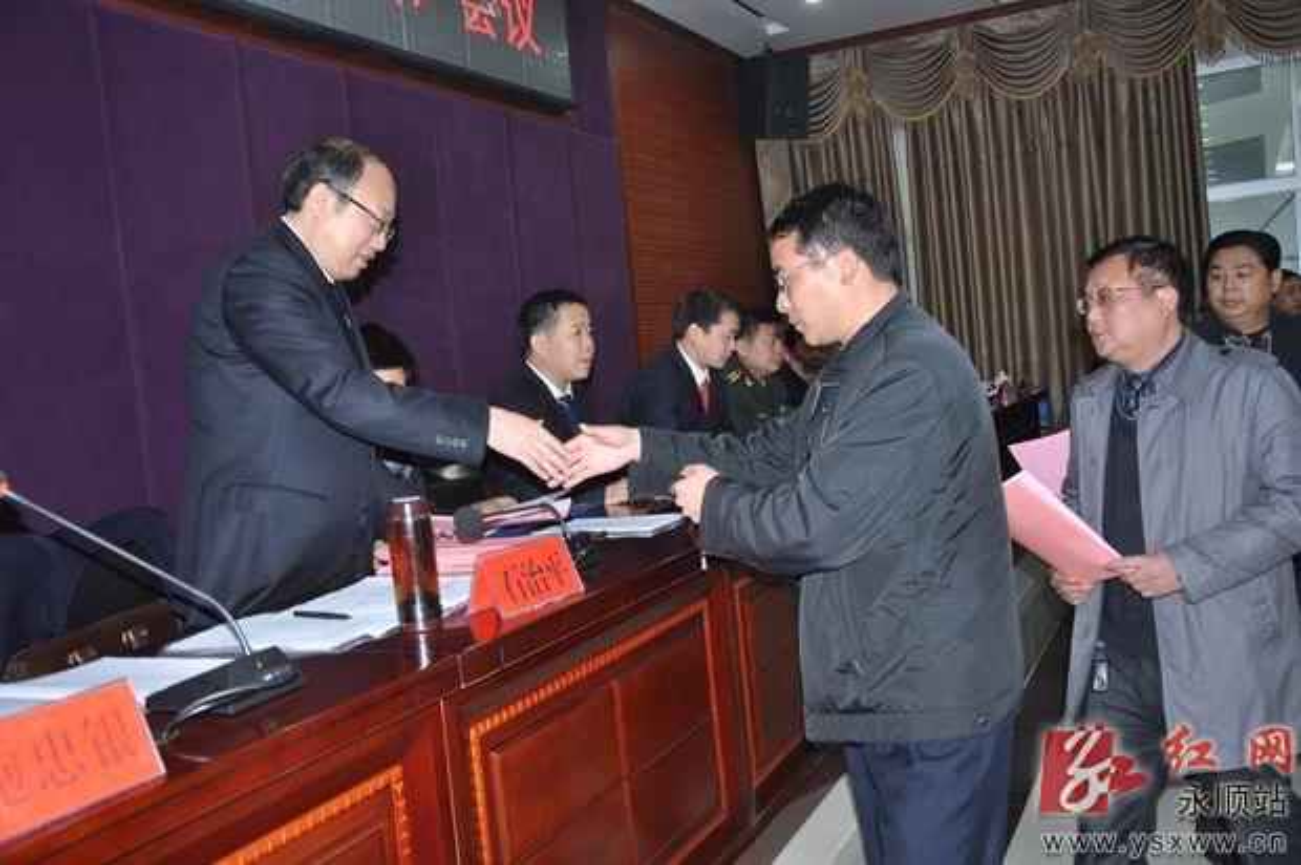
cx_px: 650
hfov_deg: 57.3
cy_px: 432
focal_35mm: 33
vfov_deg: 39.9
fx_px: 1191
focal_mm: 22
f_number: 3.8
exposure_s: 1/60
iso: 320
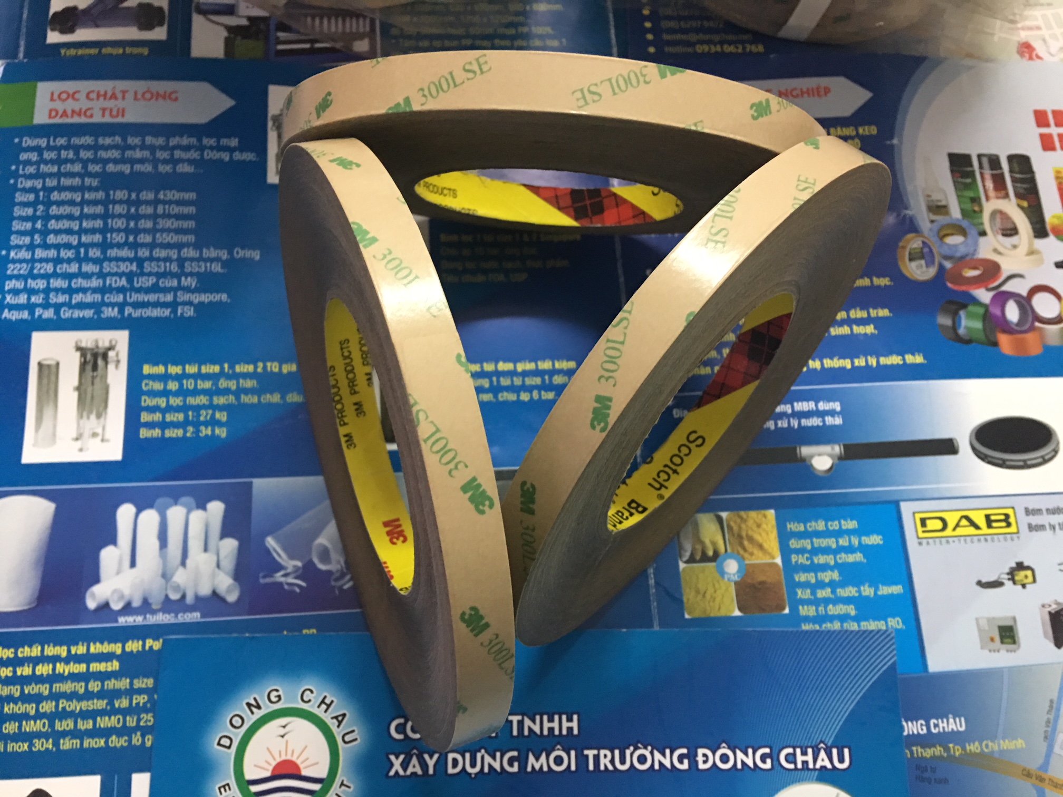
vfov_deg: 48.2
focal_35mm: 29
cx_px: 532
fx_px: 891
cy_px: 398
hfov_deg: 61.7
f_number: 2.2
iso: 100
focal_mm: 4.15
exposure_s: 1/10
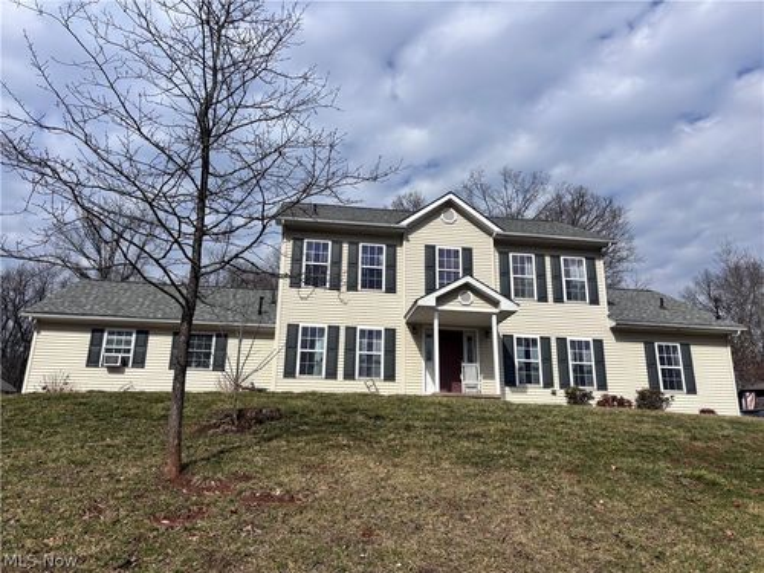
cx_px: 382
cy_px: 286
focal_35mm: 26
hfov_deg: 67.3
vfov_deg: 53.1
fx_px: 574
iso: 50
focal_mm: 5.96
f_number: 1.6
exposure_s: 1/7692
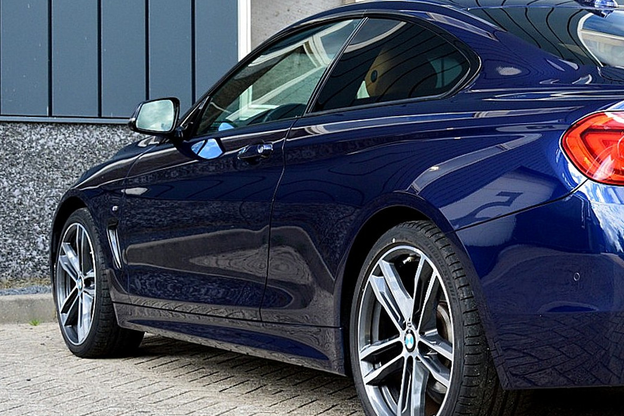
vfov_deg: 16.1
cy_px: 172
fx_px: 1472
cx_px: 543
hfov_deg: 23.4
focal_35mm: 85
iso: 400
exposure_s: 1/125
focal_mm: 31
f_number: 9
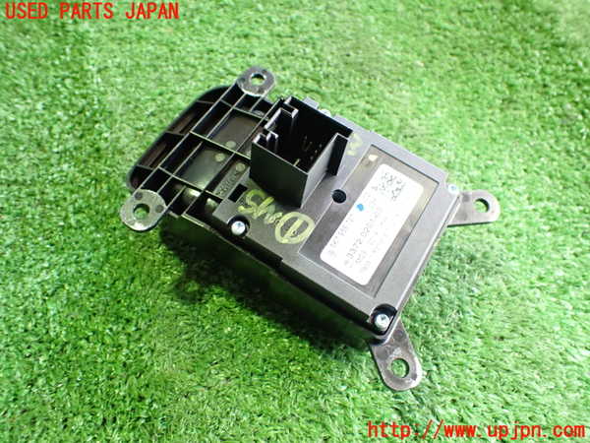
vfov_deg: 46.8
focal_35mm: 30
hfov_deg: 60.0
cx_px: 295
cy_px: 222
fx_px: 511
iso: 800
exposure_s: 1/40
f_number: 2.3
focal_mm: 5.4
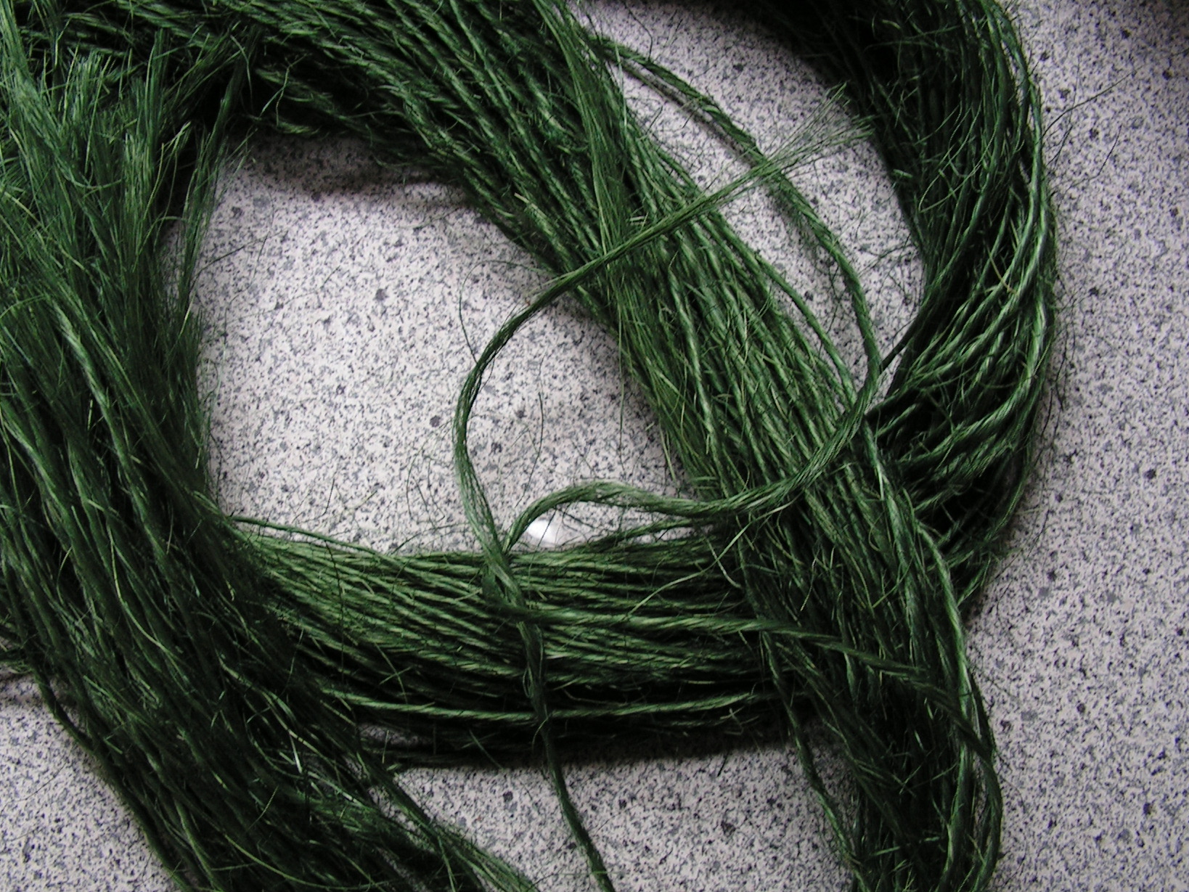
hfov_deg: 42.0
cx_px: 528
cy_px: 505
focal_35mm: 45
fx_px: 1546
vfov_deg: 32.1
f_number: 3.2
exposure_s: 1/40
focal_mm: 6
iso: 100
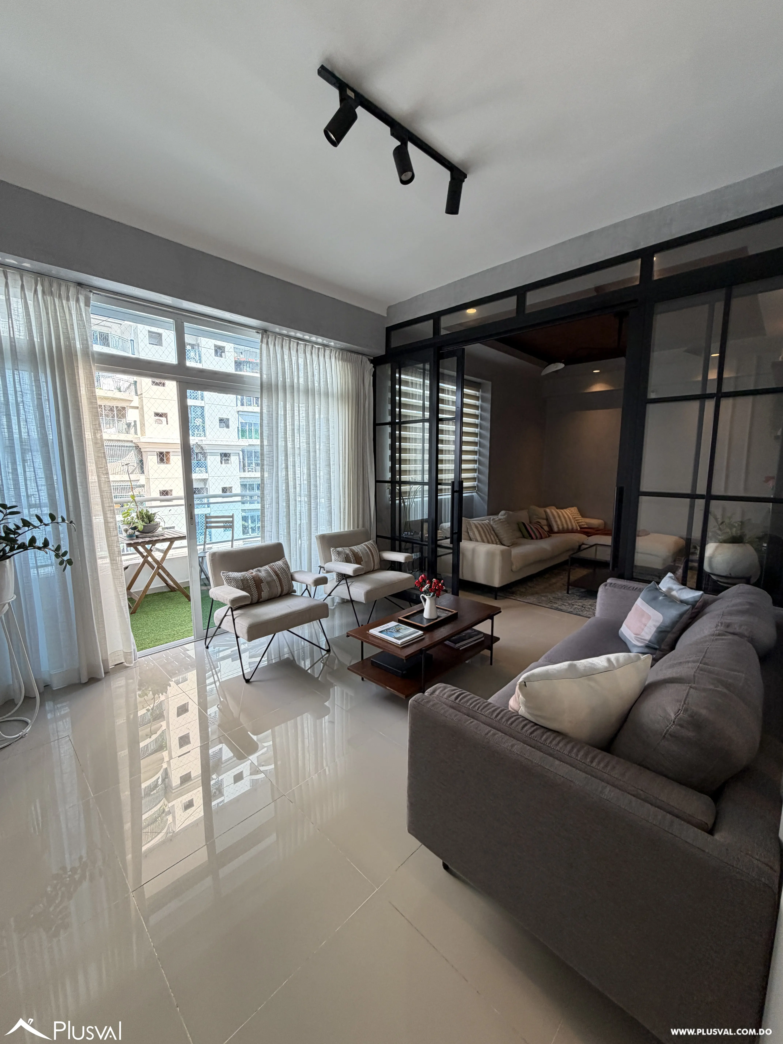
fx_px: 422
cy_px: 522
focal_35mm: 14
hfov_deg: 85.7
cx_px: 392
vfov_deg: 102.1
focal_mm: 2.22
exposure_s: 1/121
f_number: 2.2
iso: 80
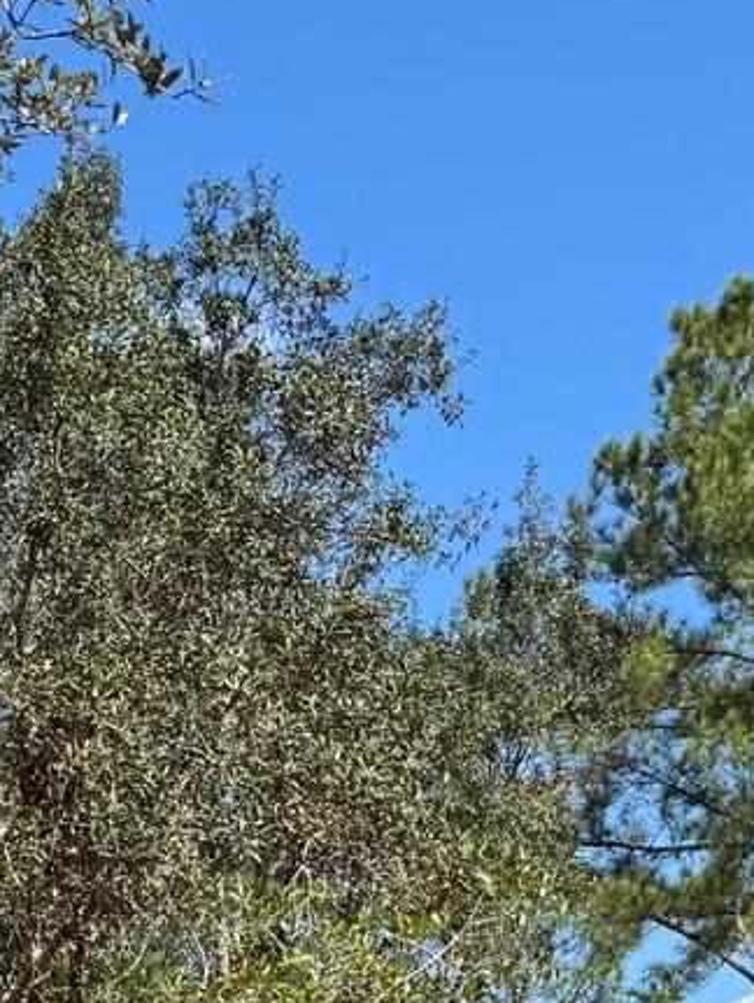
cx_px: 16
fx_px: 2581
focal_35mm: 89
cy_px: 1231
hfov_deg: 16.3
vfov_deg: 20.5
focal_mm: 6.76
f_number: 1.78
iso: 80
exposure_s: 1/2252
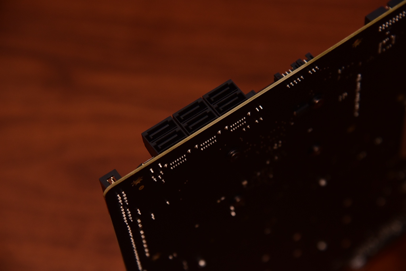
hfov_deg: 17.1
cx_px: 203
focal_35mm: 120
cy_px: 136
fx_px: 1353
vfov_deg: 11.4
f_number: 5.6
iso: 1600
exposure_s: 1/60
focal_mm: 120
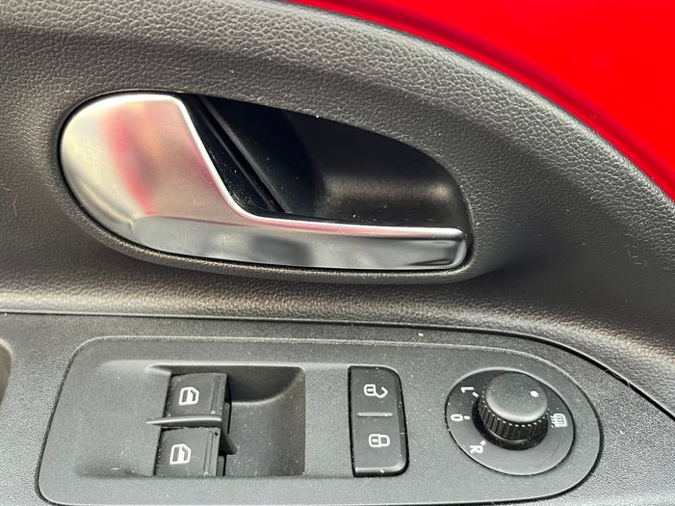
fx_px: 741
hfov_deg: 49.0
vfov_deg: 37.7
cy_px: 271
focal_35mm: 38
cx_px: 320
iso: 200
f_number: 1.6
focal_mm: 5.1
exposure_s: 1/60
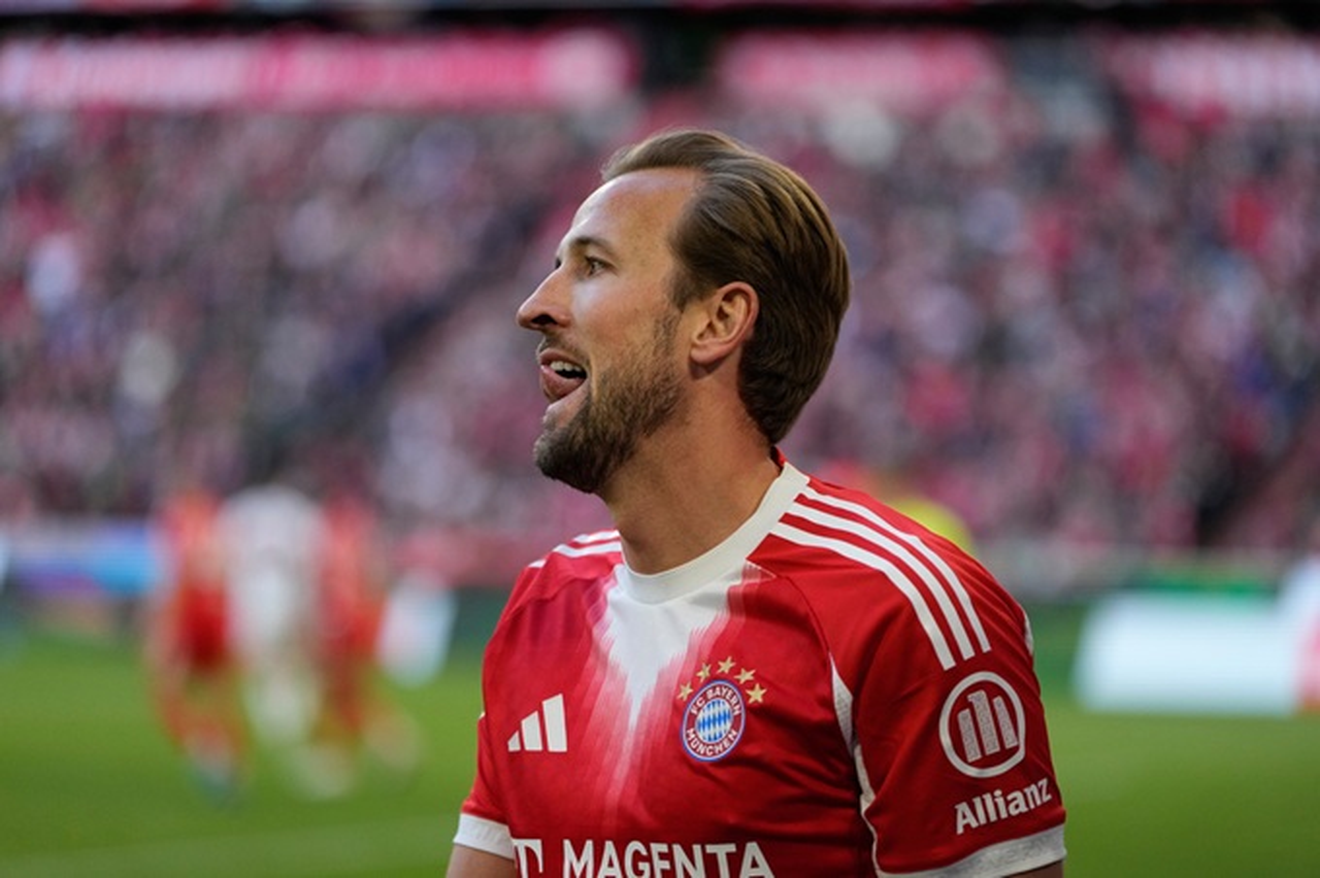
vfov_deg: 9.2
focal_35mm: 149
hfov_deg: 13.8
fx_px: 5458
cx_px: 660
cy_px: 439
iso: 2000
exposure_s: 1/2500
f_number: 2.8
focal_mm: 149
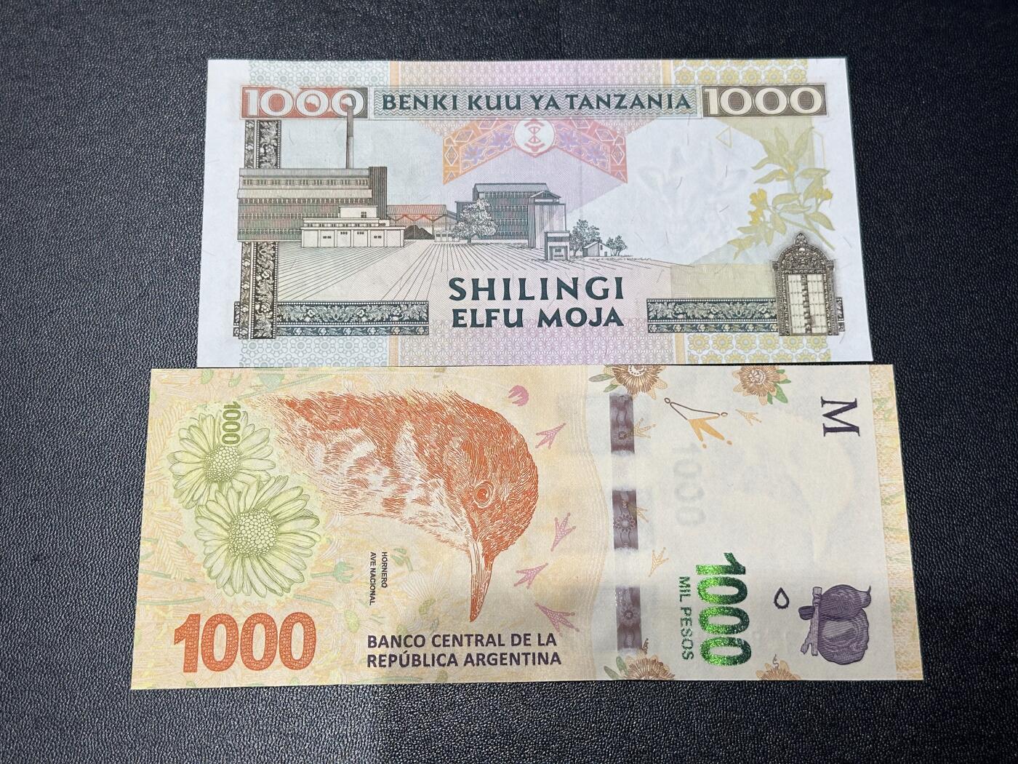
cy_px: 382
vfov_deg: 30.3
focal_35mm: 48
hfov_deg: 39.7
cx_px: 509
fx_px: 1412
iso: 80
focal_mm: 6.86
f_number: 1.78
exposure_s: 1/50
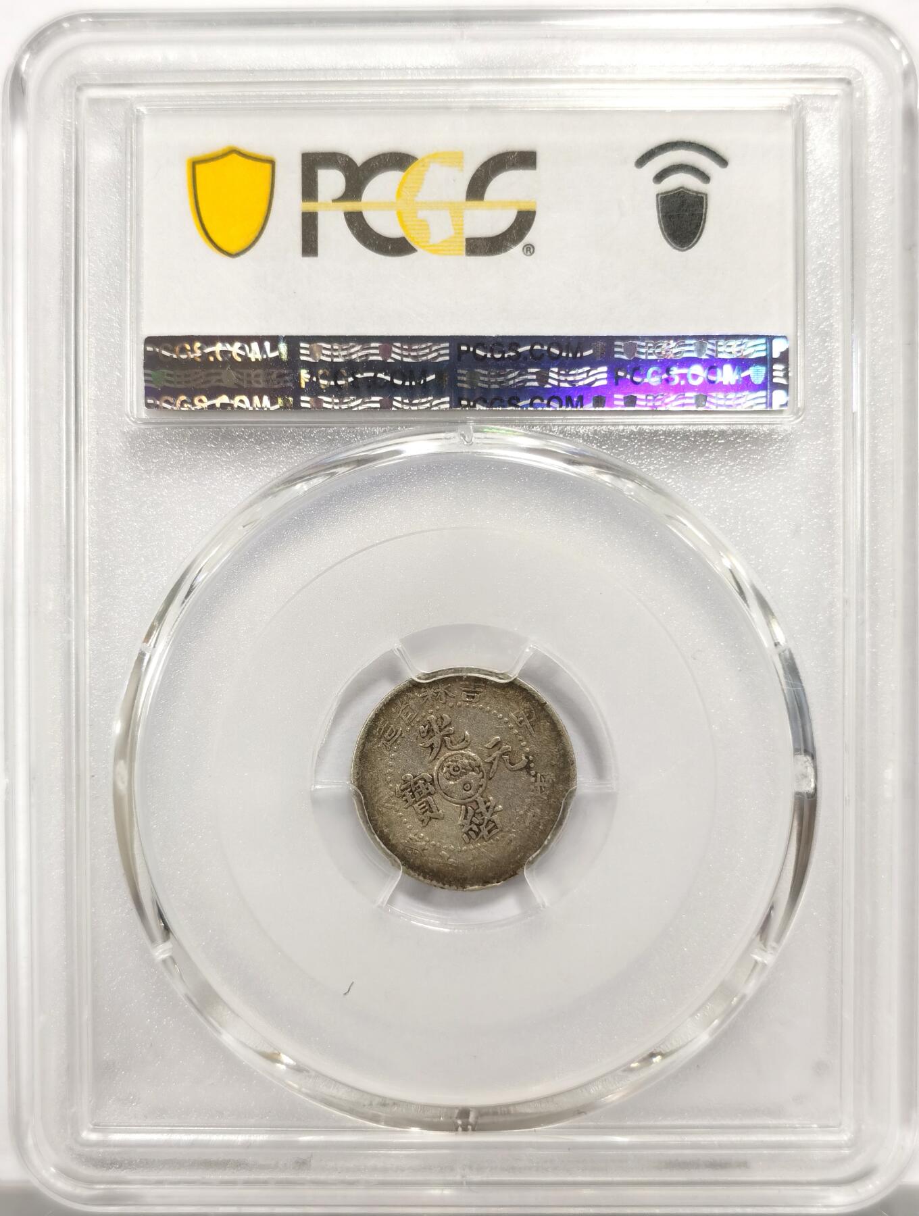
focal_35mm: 54
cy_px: 608
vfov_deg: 35.5
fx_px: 1903
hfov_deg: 27.2
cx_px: 460
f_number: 16
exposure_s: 1/100
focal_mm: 5.56
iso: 125
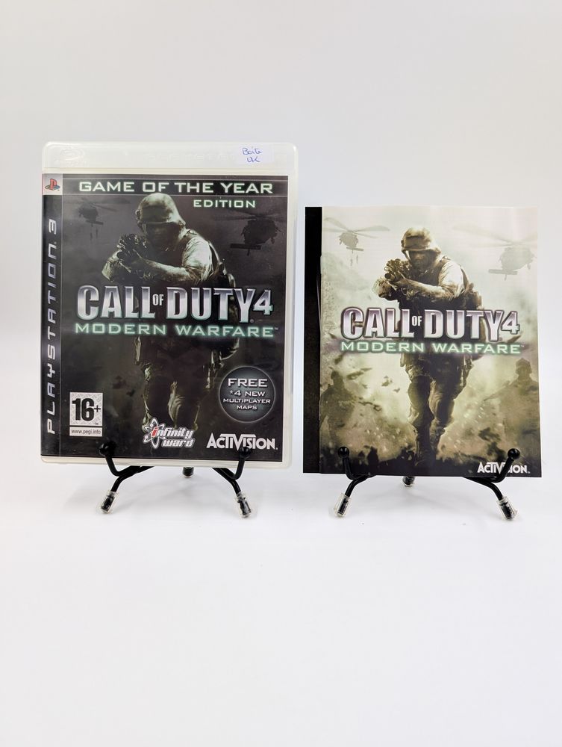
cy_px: 374
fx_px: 518
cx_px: 281
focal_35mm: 24
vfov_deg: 71.5
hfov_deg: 56.9
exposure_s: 1/28.1
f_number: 1.68
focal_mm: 6.9
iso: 31
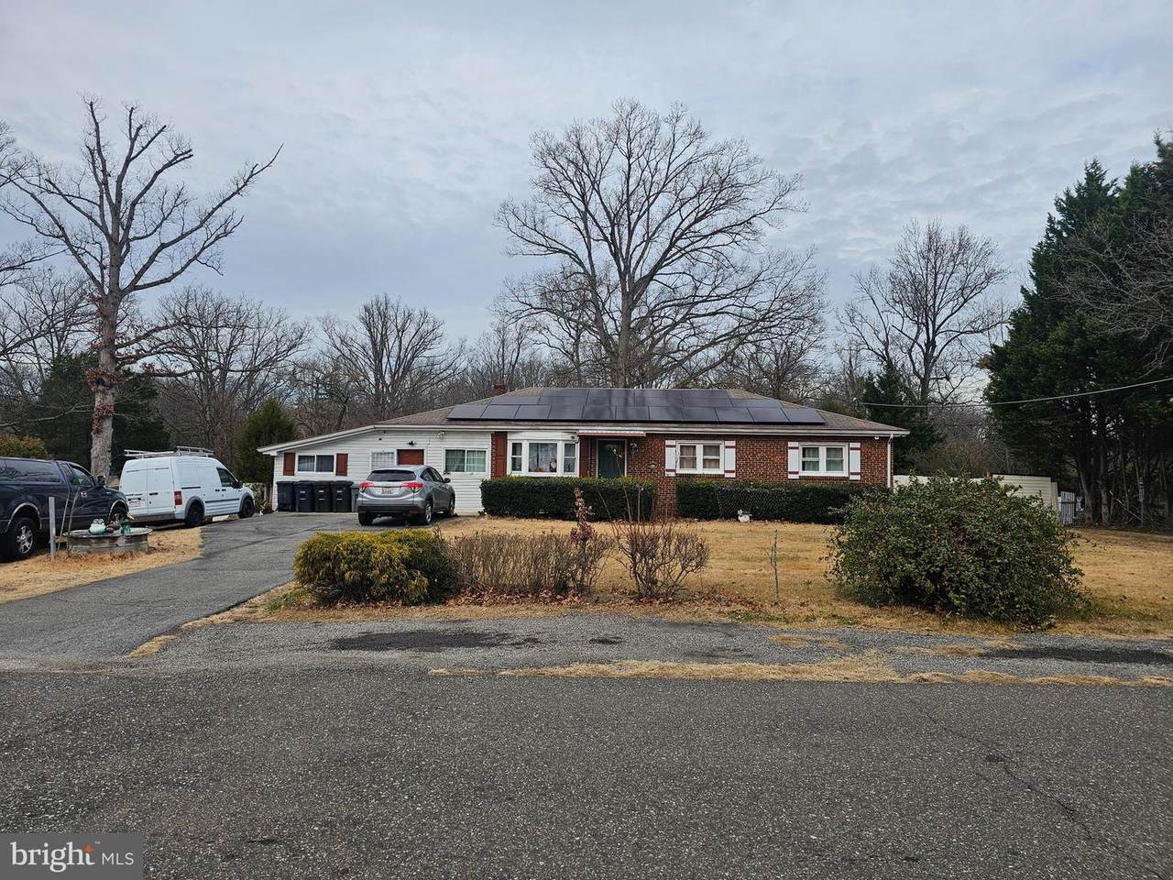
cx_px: 586
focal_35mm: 23
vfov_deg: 58.9
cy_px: 440
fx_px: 779
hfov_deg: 73.9
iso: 10
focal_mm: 6.3
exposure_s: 1/401
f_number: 1.7
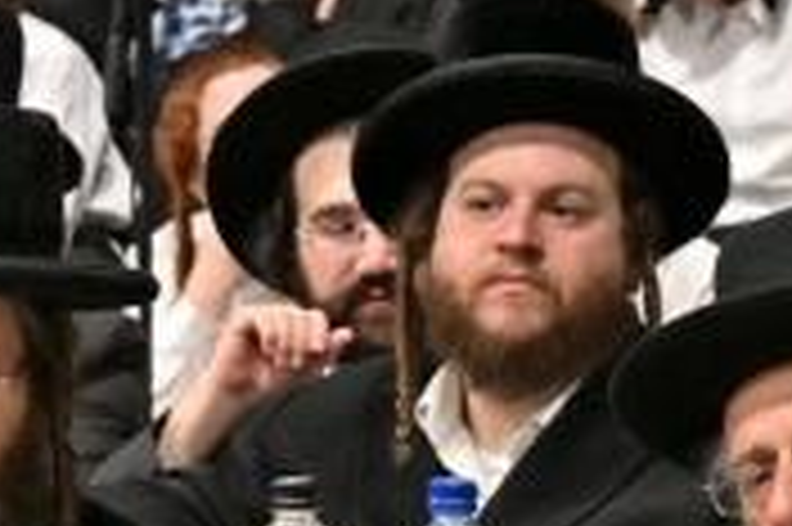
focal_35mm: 408
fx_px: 8967
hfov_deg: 5.1
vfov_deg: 3.4
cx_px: 144
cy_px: 438
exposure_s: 1/250
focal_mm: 47
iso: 1250
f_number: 4
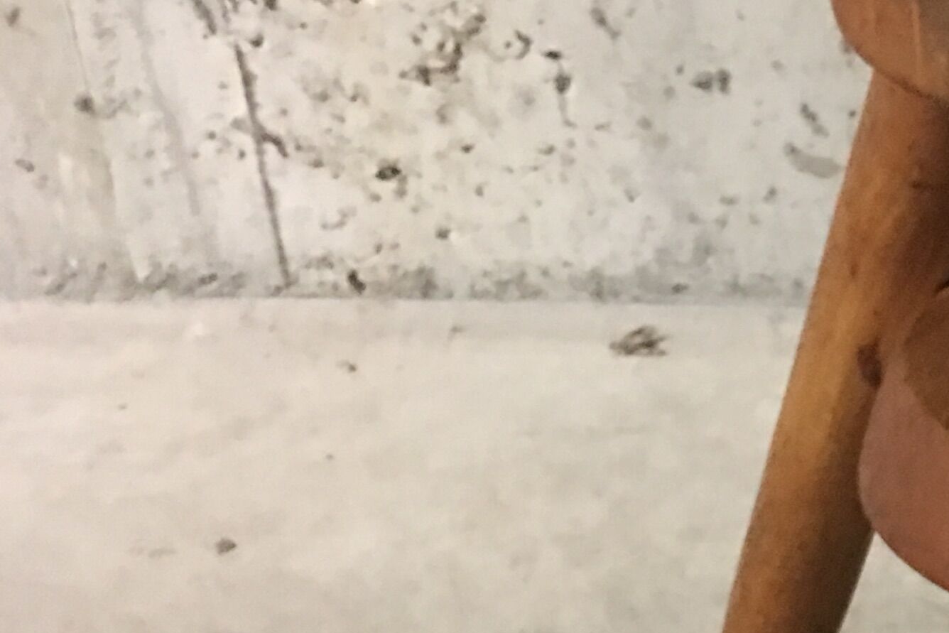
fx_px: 2399
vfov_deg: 14.7
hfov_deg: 19.7
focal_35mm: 91
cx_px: 1375
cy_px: 676
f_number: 2.2
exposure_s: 1/4
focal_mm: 4.15
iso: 125
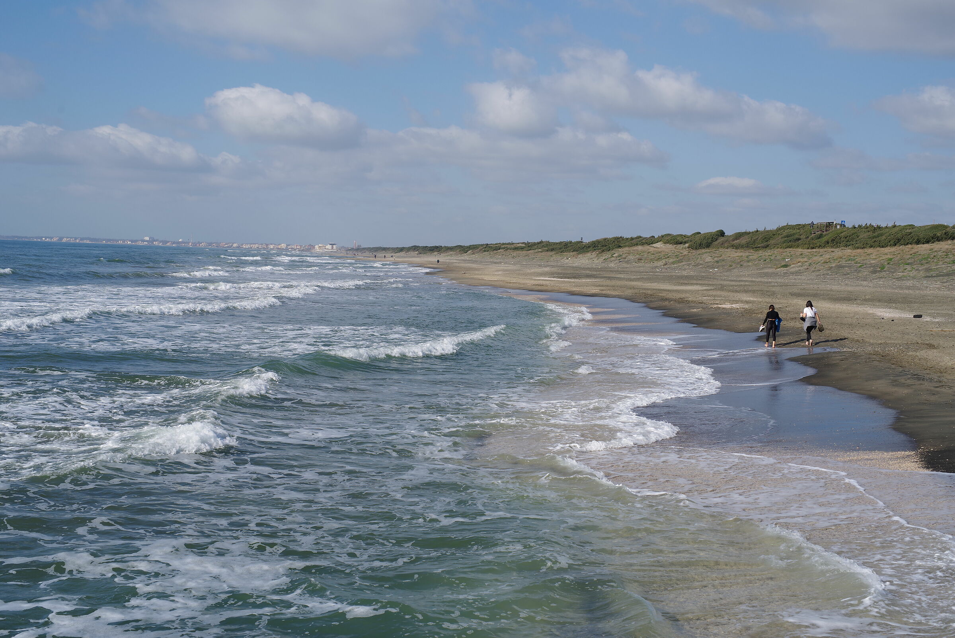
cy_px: 319
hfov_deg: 39.6
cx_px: 478
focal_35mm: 50
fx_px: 1327
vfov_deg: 27.0
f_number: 10
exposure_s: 1/200
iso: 100
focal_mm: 50
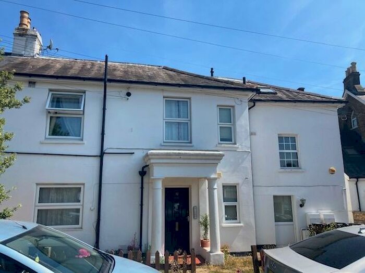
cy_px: 136
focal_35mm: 28
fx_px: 295
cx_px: 182
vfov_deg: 49.7
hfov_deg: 63.4
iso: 20
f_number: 1.8
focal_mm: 3.99
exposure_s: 1/1799
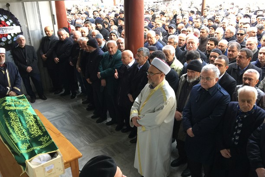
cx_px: 131
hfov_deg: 57.2
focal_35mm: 33
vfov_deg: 39.8
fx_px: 243
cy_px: 105
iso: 40
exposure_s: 1/33
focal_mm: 4.15
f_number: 2.2
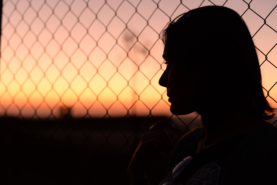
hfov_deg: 39.6
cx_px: 138
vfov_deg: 27.0
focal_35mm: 50
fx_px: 385
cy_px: 92
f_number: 2.8
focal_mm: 50
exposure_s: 1/100
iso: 500
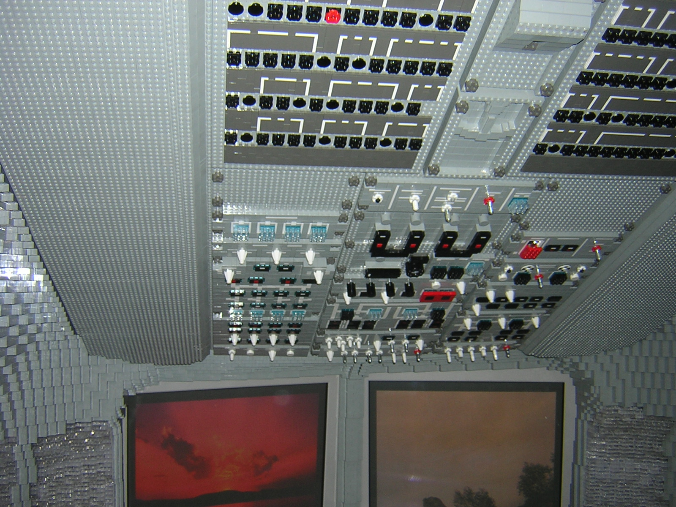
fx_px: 703
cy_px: 254
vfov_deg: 39.7
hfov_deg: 51.4
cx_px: 338
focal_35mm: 36
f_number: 2.6
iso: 100
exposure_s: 1/60.1
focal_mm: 4.7
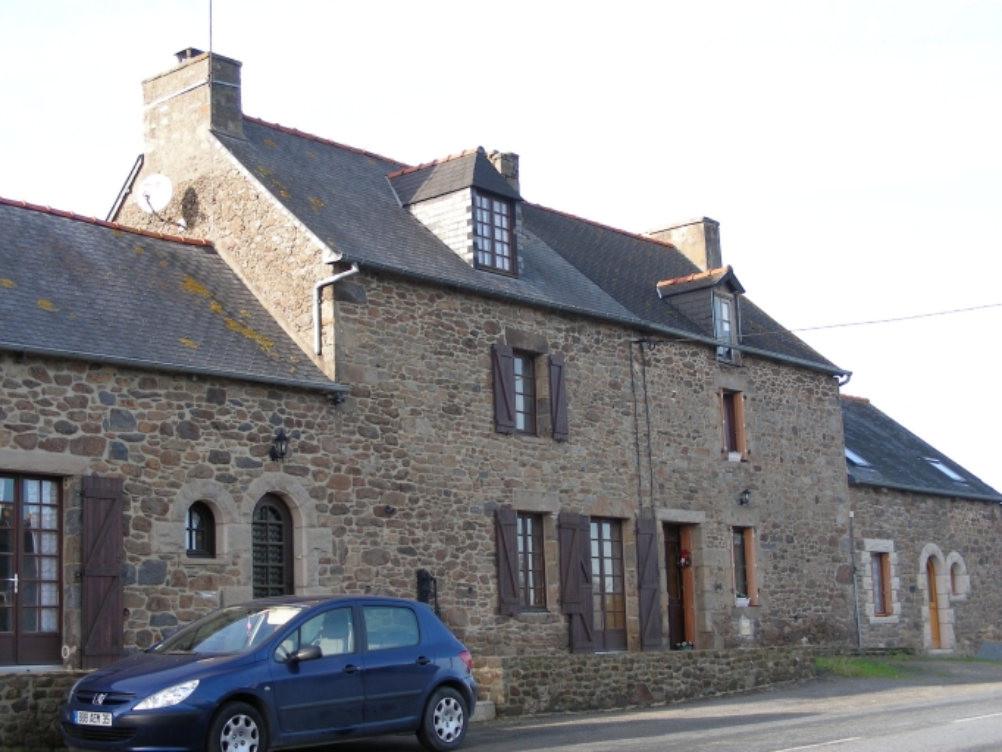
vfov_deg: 27.5
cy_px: 376
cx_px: 501
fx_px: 1535
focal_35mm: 53
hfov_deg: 36.2
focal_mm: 8.8
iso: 50
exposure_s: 1/126
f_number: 3.5
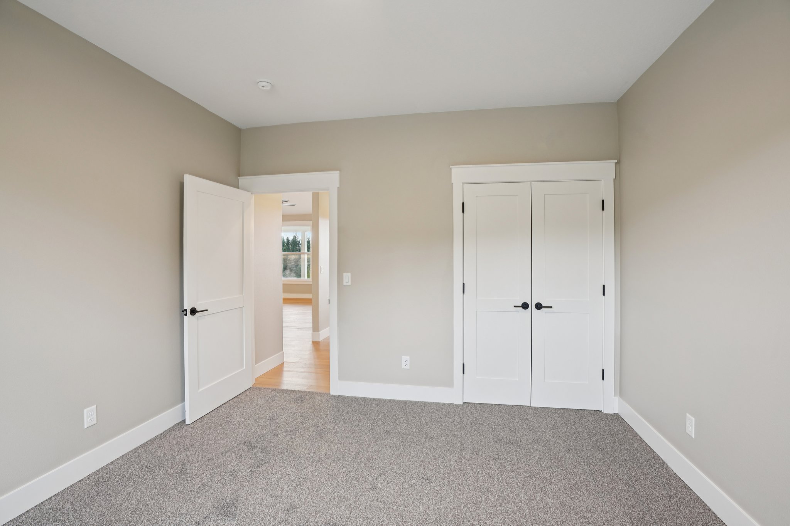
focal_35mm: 16
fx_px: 351
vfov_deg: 73.7
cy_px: 263
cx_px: 395
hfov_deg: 96.7
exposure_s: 1/20
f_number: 8
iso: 400
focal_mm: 16
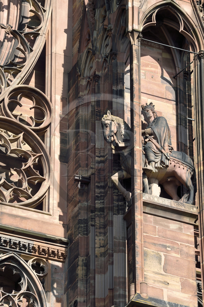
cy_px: 154
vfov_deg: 10.3
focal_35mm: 200
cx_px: 102
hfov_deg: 6.9
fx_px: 1702
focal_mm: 200
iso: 200
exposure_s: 1/250
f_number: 9
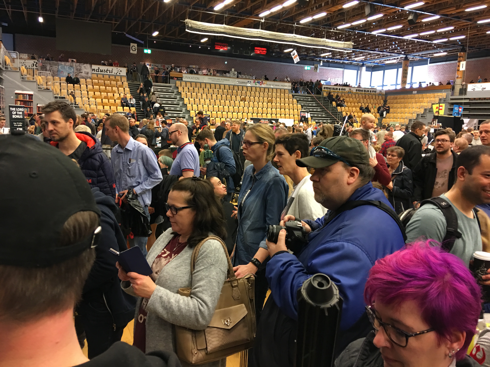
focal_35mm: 29
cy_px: 184
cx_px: 245
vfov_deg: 48.2
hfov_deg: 61.7
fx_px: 411
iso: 100
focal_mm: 4.15
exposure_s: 1/17
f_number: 2.2
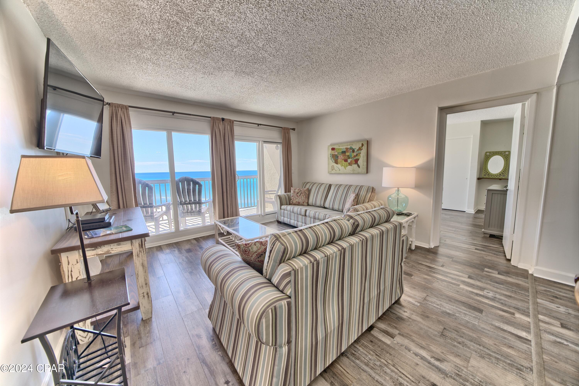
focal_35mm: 12
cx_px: 290
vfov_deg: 90.0
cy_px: 193
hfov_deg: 112.6
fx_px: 193
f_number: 9.5
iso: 800
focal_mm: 12
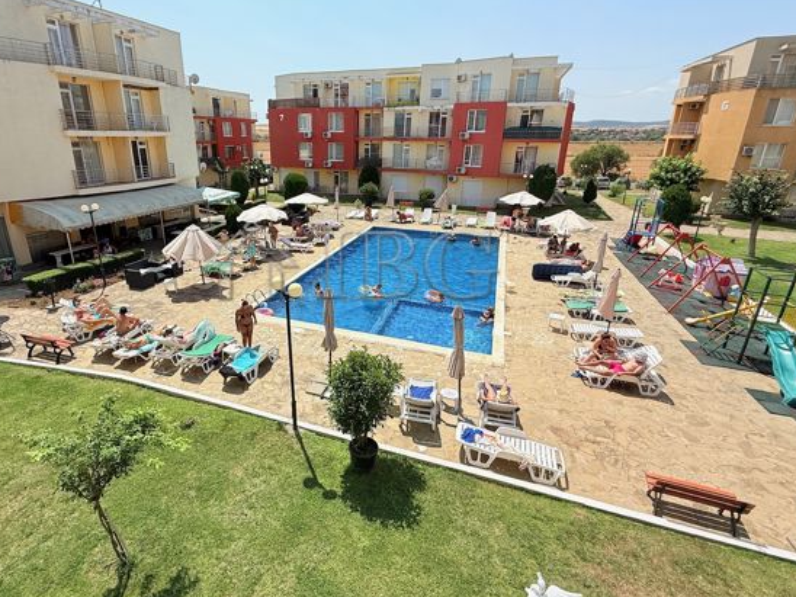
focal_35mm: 18
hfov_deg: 87.3
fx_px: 414
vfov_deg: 71.5
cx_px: 349
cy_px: 273
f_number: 2.2
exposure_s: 1/3125
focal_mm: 2.22
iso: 50
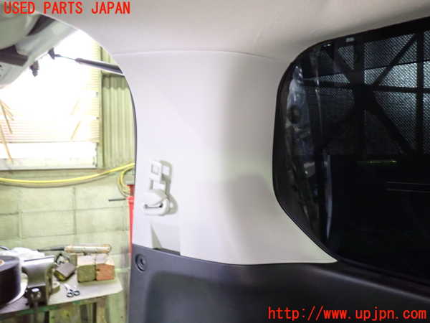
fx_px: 311
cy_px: 162
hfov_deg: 69.4
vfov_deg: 54.9
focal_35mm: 25
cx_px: 215
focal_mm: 4.5
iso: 800
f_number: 2
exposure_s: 1/15
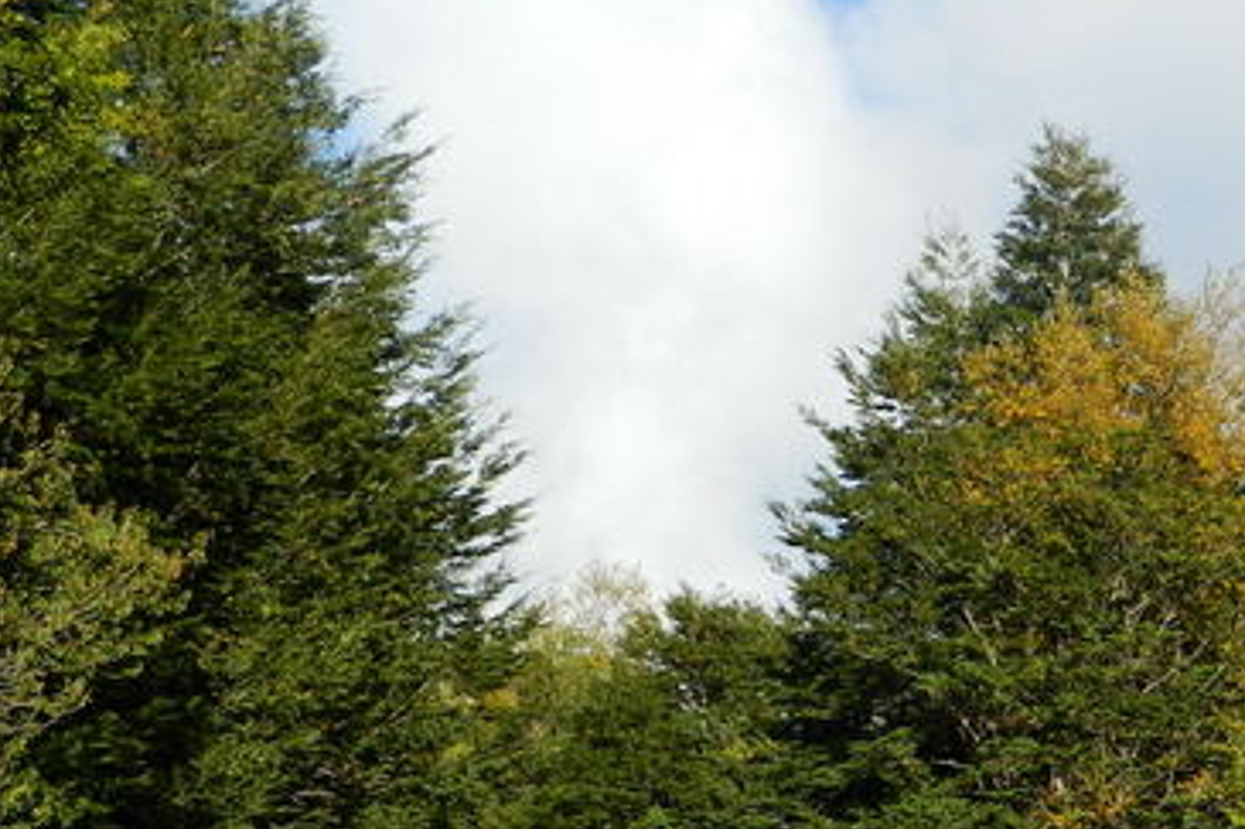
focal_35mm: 57
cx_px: 1085
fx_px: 1970
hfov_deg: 33.5
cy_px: 328
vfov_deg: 23.7
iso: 80
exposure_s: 1/640
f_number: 3.1
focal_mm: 4.5
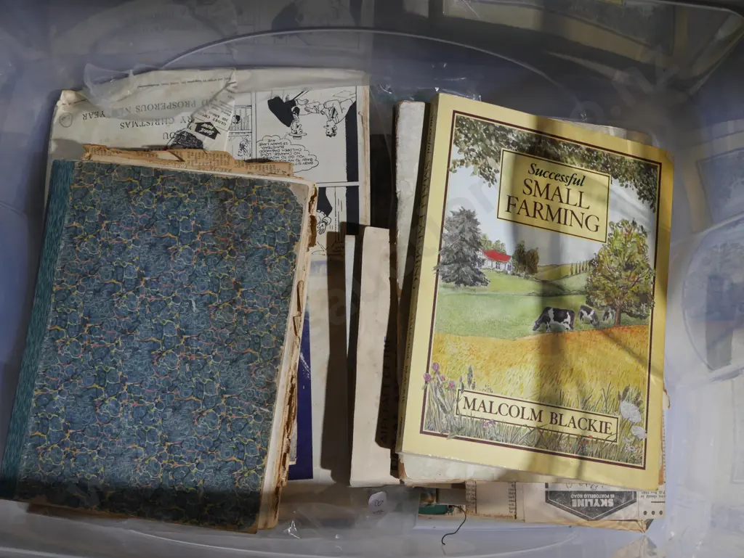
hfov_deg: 33.2
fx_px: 1247
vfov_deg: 25.3
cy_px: 279
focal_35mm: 58
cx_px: 372
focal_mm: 29
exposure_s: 1/60
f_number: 5.4
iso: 1000
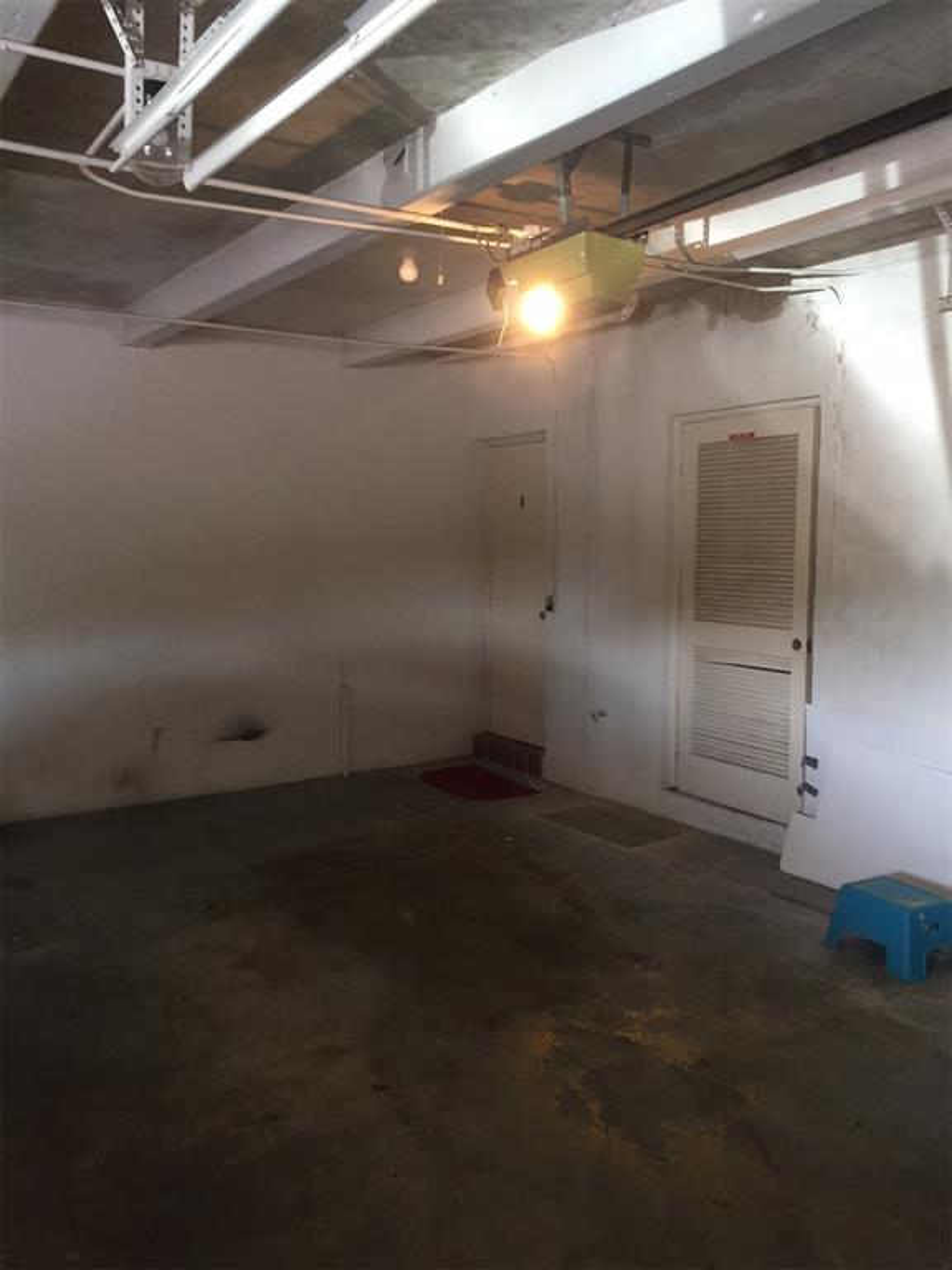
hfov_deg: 48.2
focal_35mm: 29
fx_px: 1063
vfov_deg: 61.7
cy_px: 635
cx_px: 476
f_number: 2.2
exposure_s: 1/30
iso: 125
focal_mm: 4.15
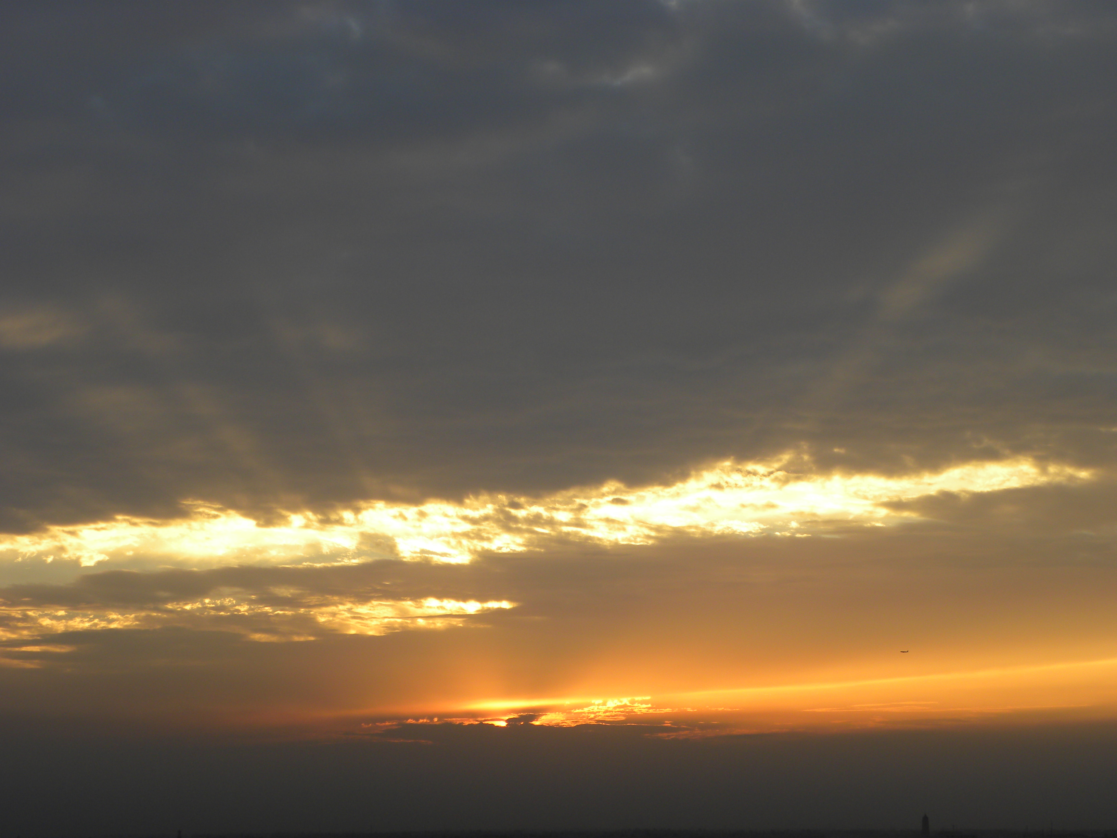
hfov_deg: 23.0
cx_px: 558
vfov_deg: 17.4
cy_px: 419
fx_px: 2743
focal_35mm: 85
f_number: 4
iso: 64
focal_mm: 15.1
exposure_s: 1/138
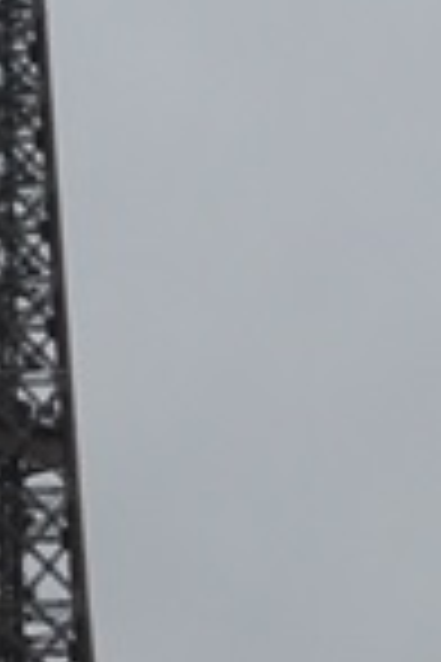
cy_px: 1211
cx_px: 79
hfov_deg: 3.4
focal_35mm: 408
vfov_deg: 5.0
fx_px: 7505
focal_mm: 39
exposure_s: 1/160
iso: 400
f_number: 5.6
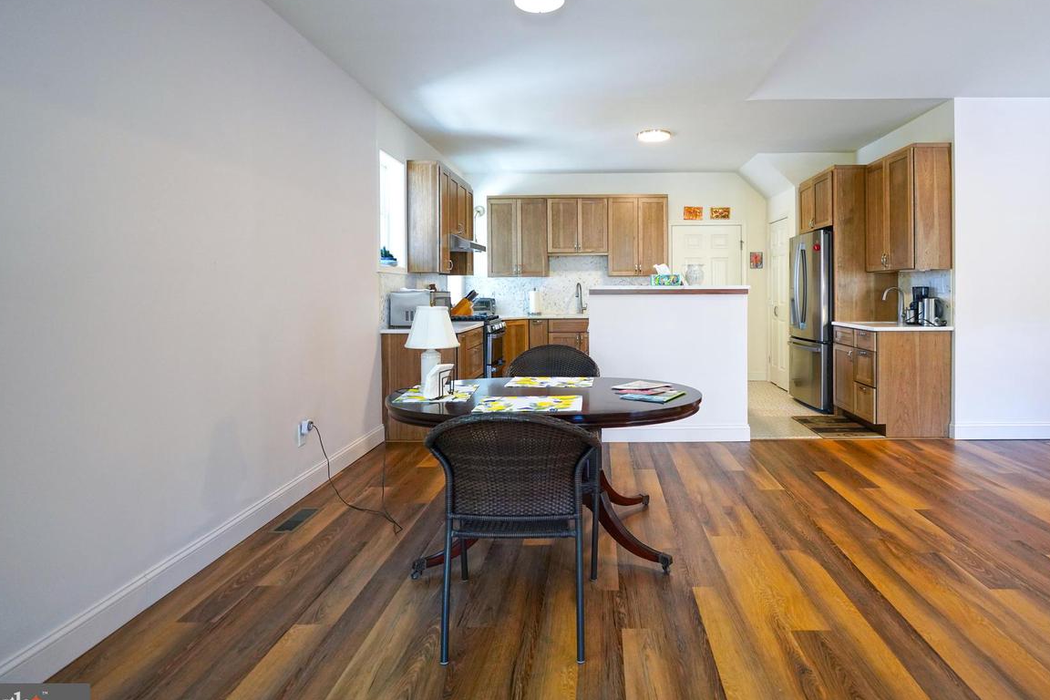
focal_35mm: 20
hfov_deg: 83.4
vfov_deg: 61.6
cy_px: 293
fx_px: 583
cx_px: 604
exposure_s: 1/160
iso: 1600
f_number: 2.8
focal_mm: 16
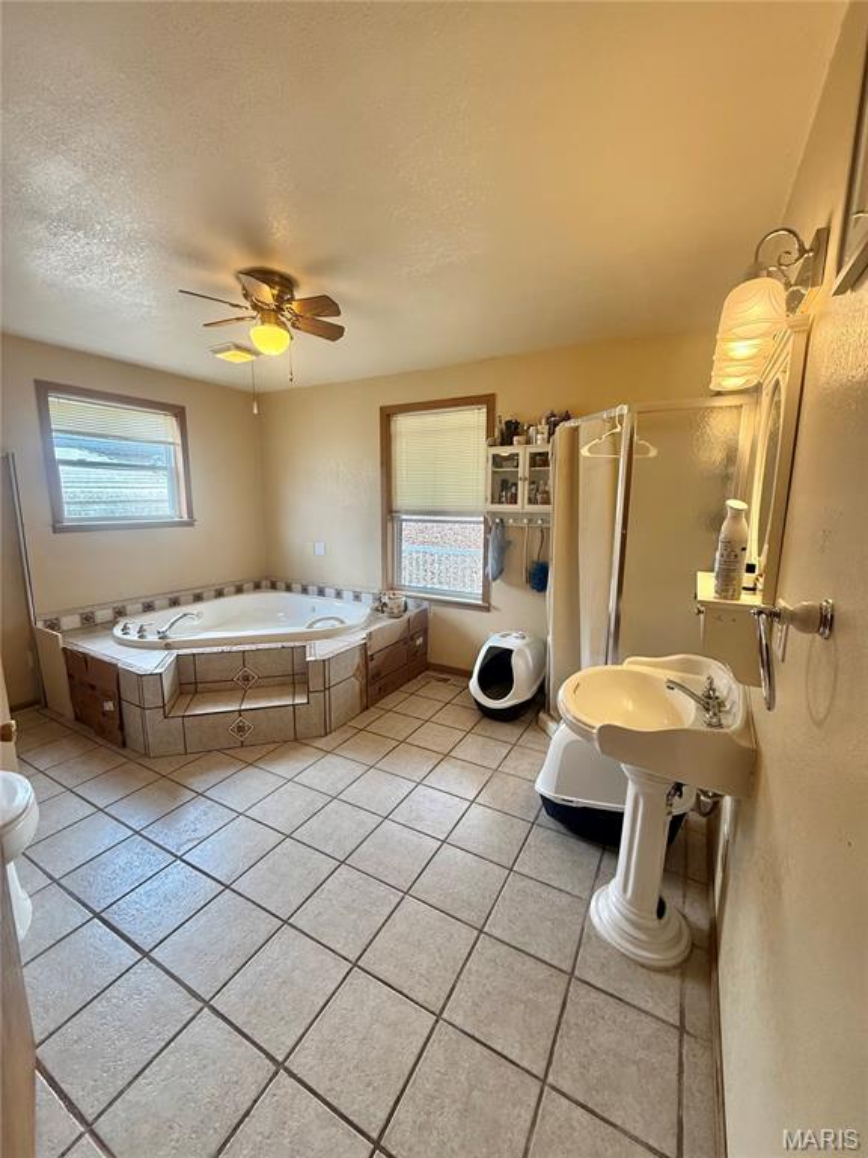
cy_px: 579
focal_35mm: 14
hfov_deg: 85.7
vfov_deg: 102.1
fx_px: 468
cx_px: 434
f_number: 2.2
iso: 200
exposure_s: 1/120
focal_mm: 2.22
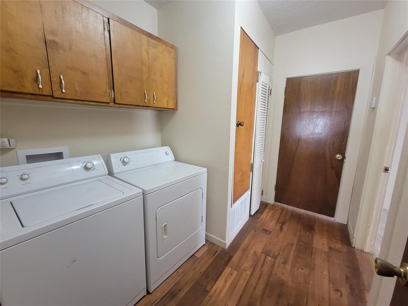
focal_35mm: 13
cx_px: 204
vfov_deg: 89.9
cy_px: 153
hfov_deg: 106.2
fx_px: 153
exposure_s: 1/30
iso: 400
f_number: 2.2
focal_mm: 2.2
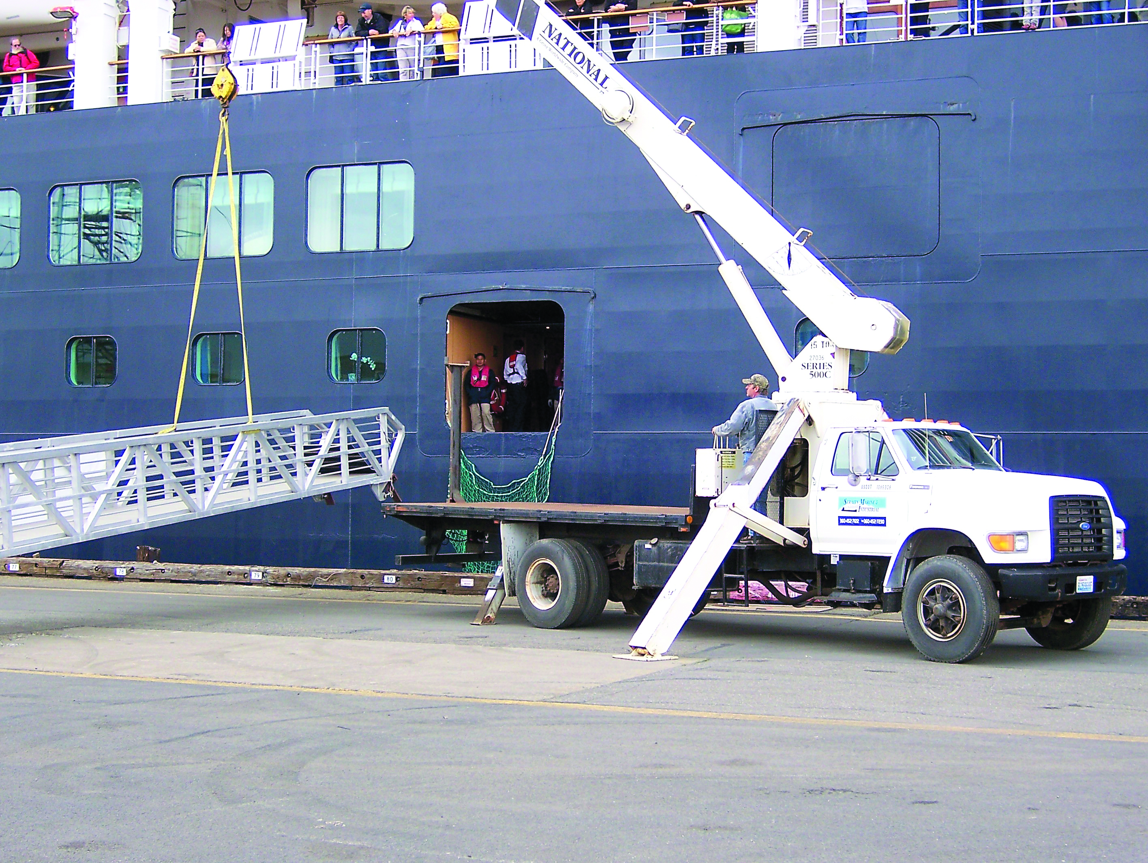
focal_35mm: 56
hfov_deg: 34.3
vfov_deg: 26.1
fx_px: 1858
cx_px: 574
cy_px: 432
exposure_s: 1/80
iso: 100
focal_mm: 9.3
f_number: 3.4
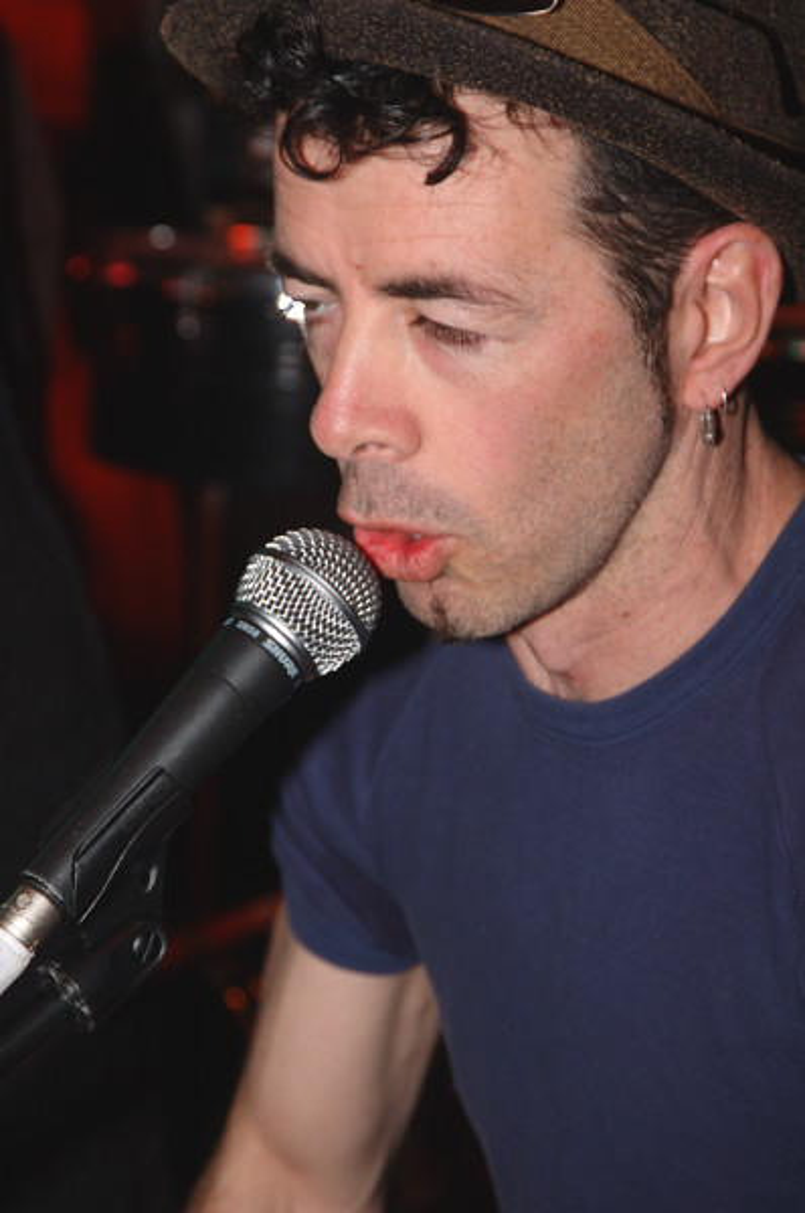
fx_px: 4291
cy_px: 606
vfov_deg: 16.1
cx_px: 402
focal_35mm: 128
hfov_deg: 10.7
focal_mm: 85
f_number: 7.1
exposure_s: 1/60
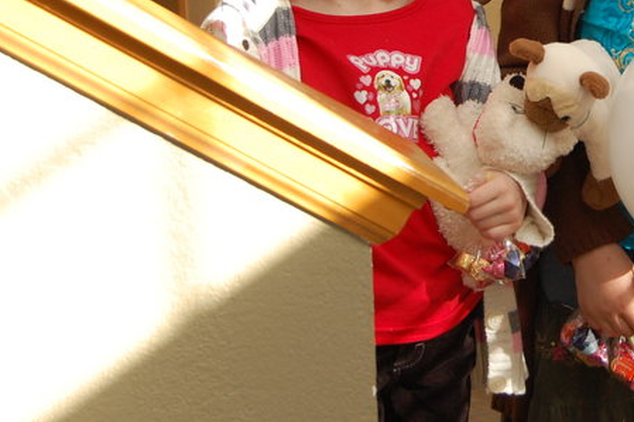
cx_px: 607
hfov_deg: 15.5
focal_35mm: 130
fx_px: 2288
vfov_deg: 10.4
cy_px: -6
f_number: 6.3
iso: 400
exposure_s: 1/160
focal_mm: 38
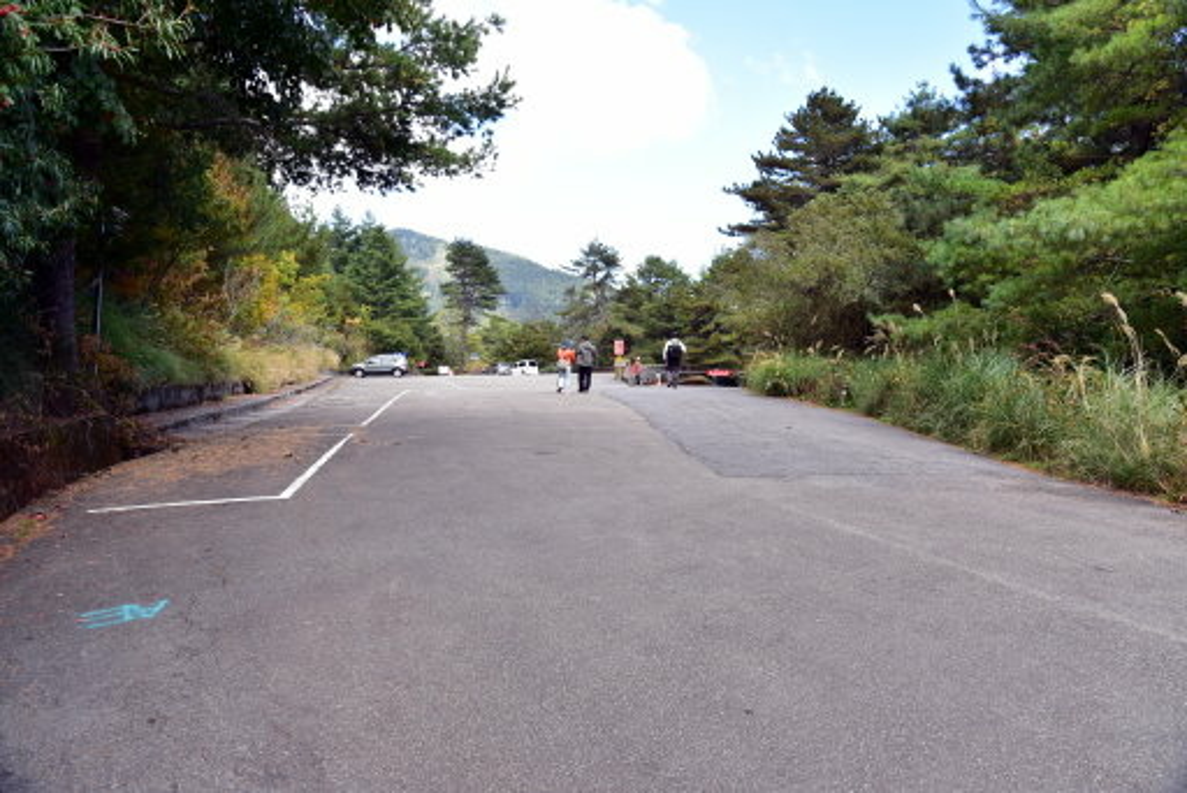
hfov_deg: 67.4
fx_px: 891
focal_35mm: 27
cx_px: 594
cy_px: 396
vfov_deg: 48.0
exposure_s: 1/80
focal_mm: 27
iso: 100
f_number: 5.6
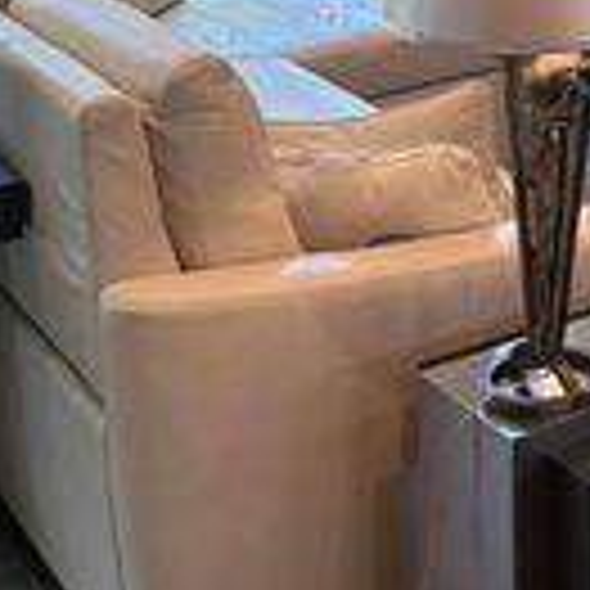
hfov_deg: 19.0
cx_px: 865
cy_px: -245
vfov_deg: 19.2
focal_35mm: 81
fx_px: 1562
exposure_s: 1/120
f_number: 1.78
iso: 160
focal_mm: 6.76
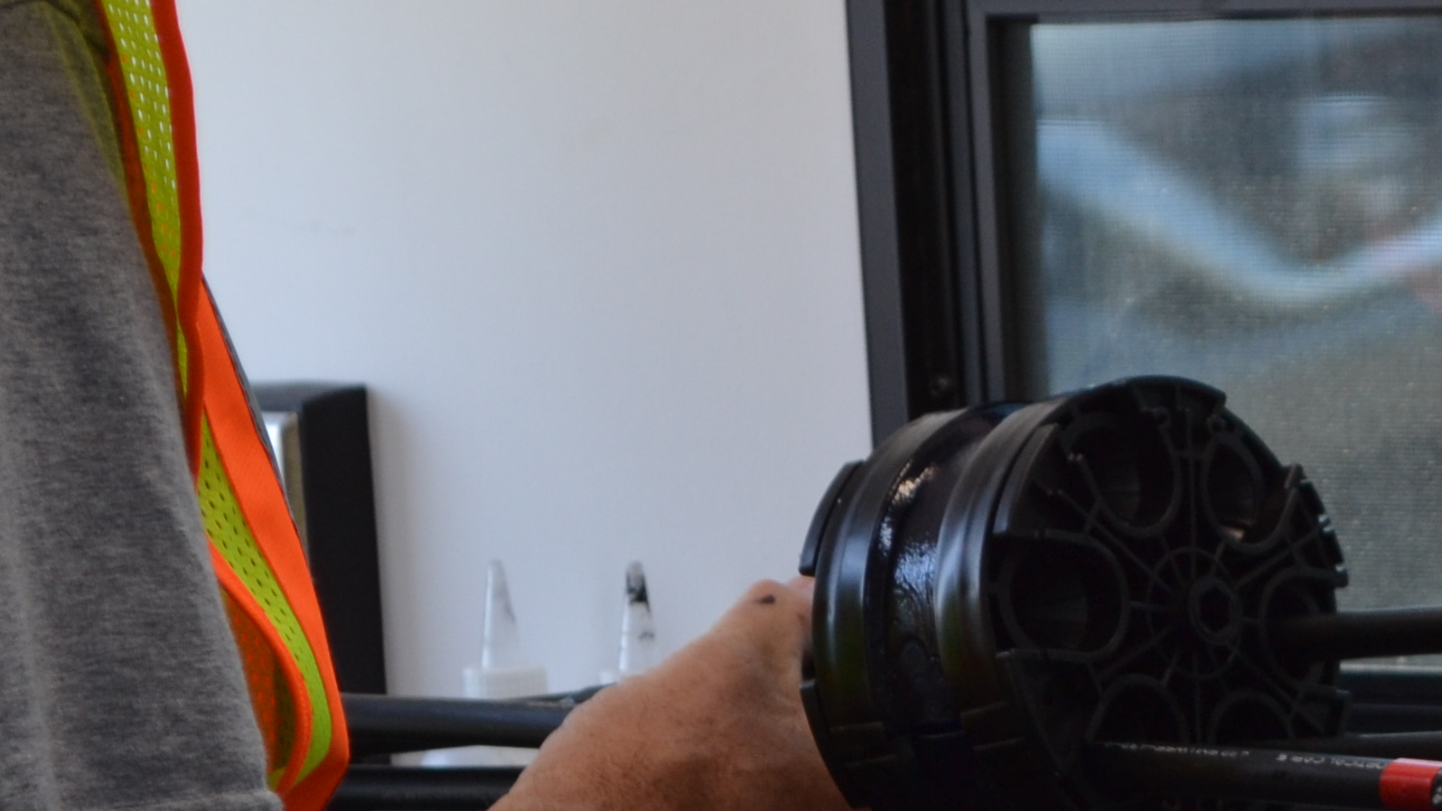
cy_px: 747
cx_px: 1736
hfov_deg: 8.5
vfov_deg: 4.9
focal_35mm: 250
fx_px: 9541
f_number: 5.6
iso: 280
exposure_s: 1/125
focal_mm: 55
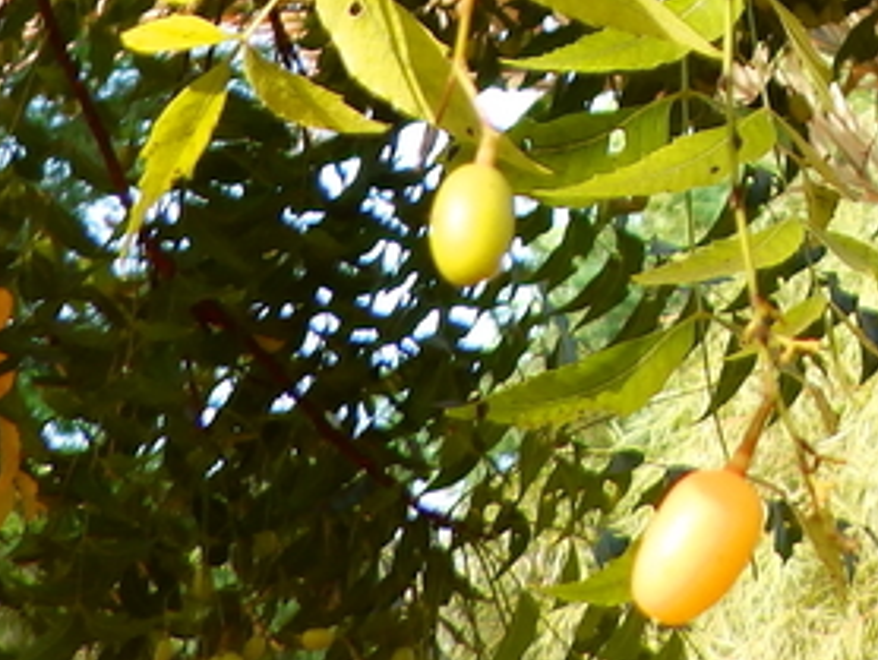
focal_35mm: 131
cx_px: 1257
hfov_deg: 14.2
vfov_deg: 10.4
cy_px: -662
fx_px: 3326
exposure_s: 1/50
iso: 80
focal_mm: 5.7
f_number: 3.7
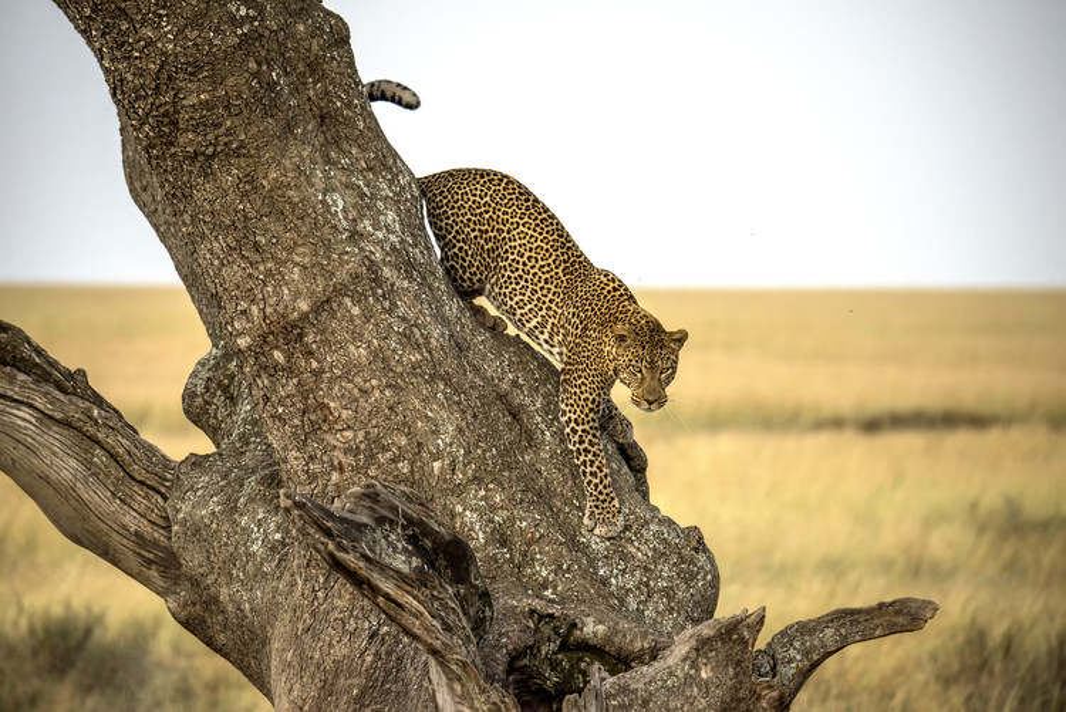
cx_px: 533
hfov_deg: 6.6
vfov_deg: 4.4
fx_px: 9184
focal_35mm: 310
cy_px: 356
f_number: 5.6
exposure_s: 1/2000
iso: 800
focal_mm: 310
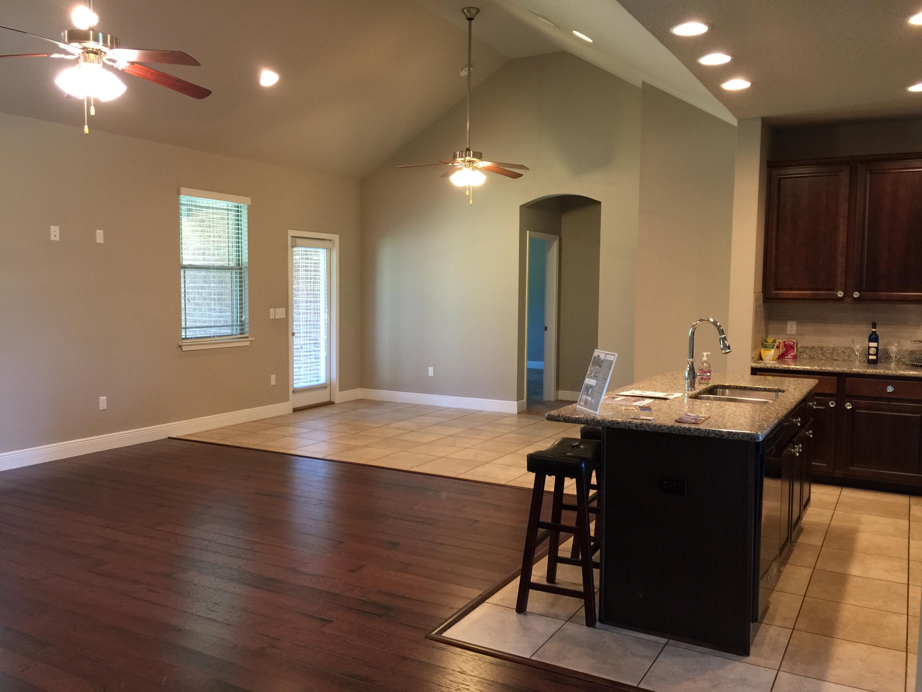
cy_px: 346
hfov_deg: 61.7
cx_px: 461
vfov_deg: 48.2
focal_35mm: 29
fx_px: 772
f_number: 2.2
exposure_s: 1/15
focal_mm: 4.15
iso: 100
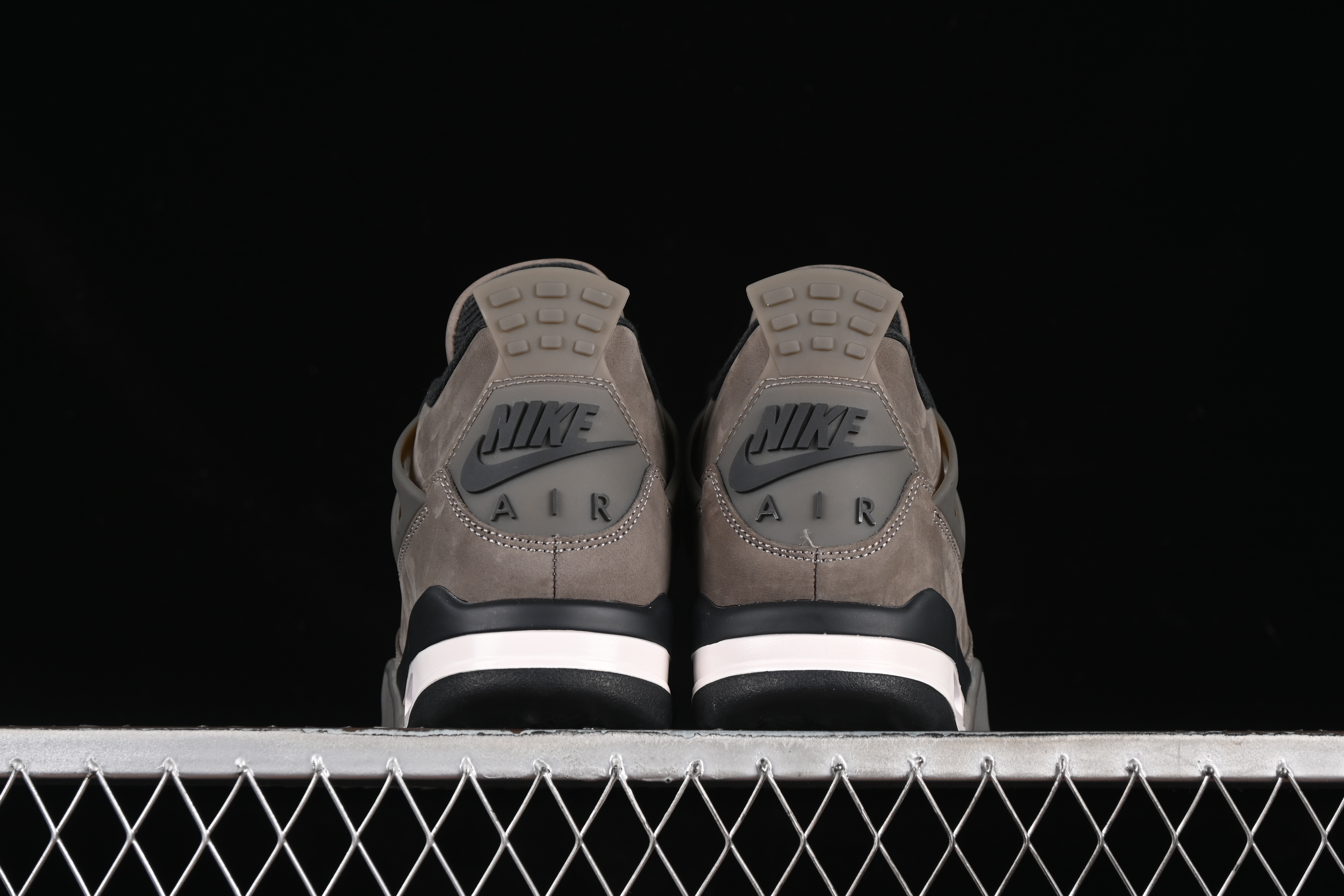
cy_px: 448
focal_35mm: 75
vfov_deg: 18.2
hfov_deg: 27.0
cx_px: 672
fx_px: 2800
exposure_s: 1/60
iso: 160
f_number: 6.3
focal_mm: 50
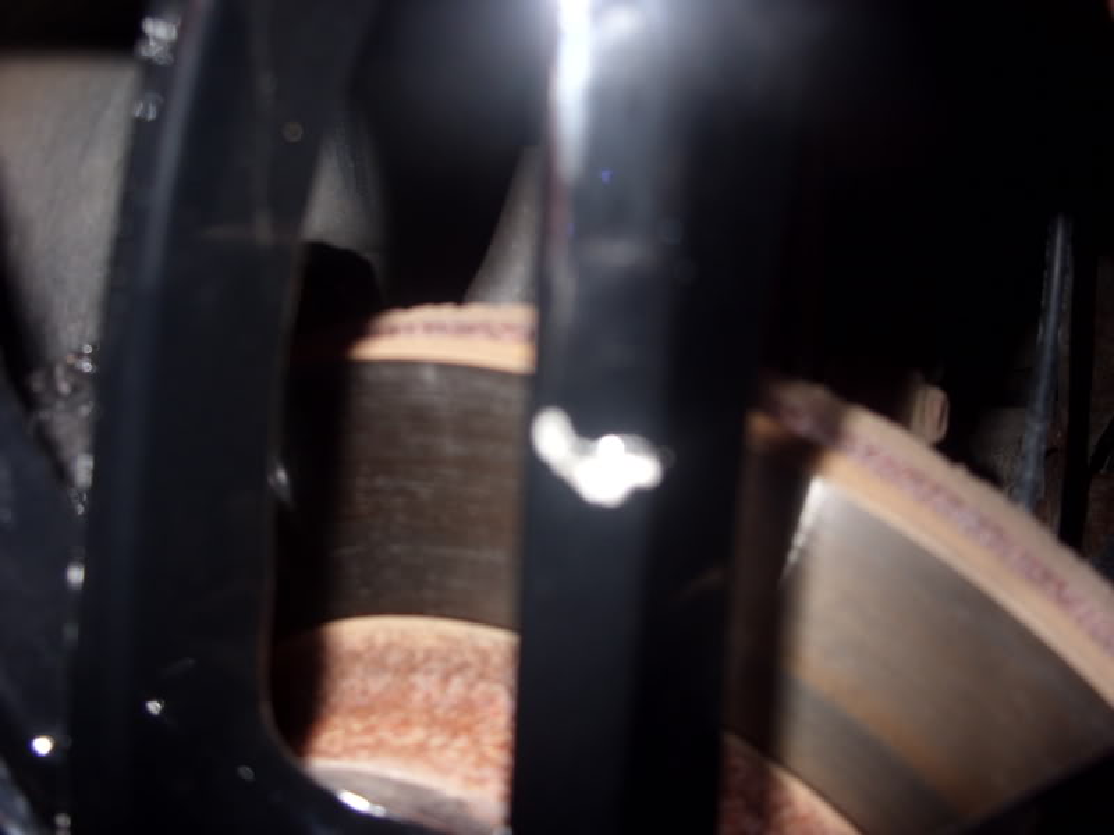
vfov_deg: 37.7
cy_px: 418
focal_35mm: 38
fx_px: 1223
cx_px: 557
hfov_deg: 49.0
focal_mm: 6.3
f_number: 2.8
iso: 50
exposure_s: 1/30
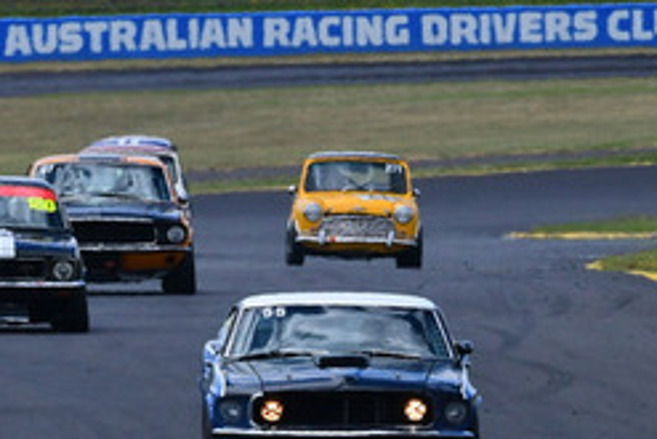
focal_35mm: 1553
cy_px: 218
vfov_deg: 0.9
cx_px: 271
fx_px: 28358
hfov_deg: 1.3
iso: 640
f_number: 13
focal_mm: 320
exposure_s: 1/640
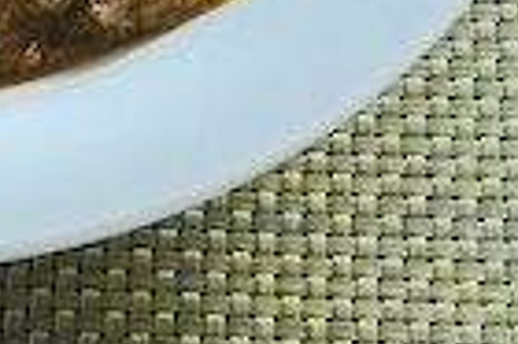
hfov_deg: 7.5
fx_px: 3889
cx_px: -133
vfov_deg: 5.0
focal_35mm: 271
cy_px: -268
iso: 800
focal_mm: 35
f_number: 9
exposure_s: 1/50
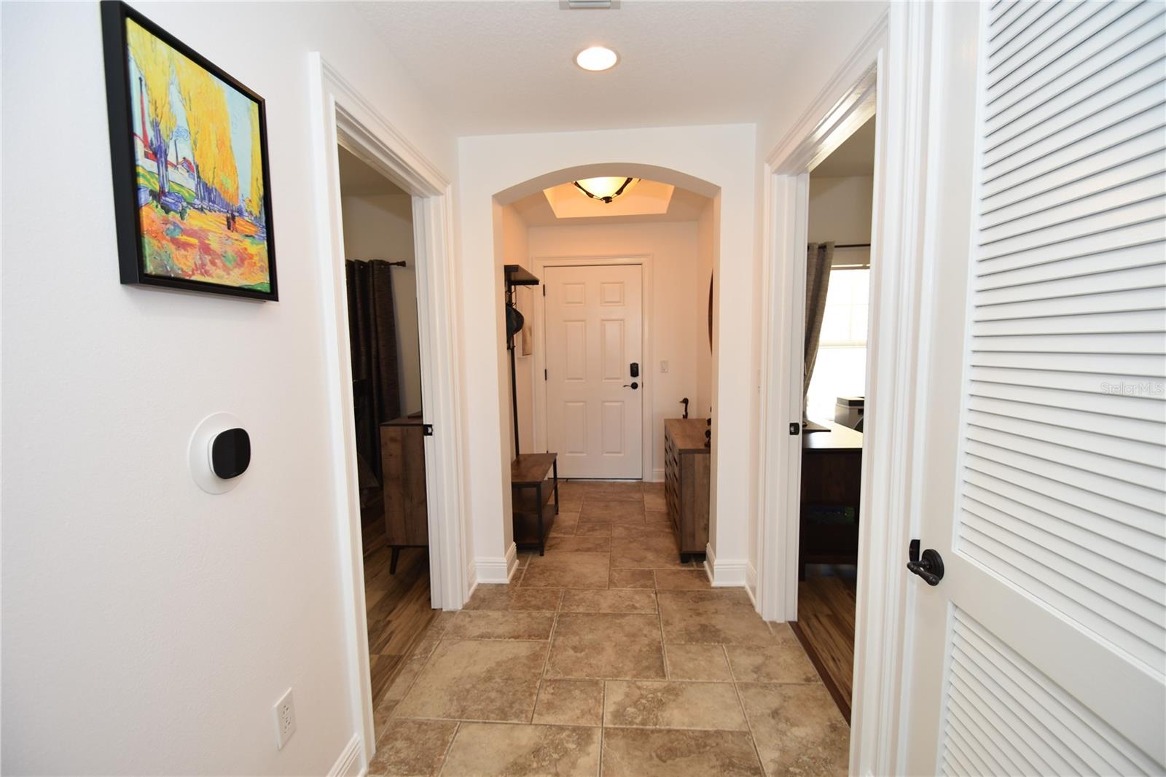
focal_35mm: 15
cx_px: 583
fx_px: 486
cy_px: 388
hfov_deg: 100.4
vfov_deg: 77.3
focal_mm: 10
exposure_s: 1/60
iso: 250
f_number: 4
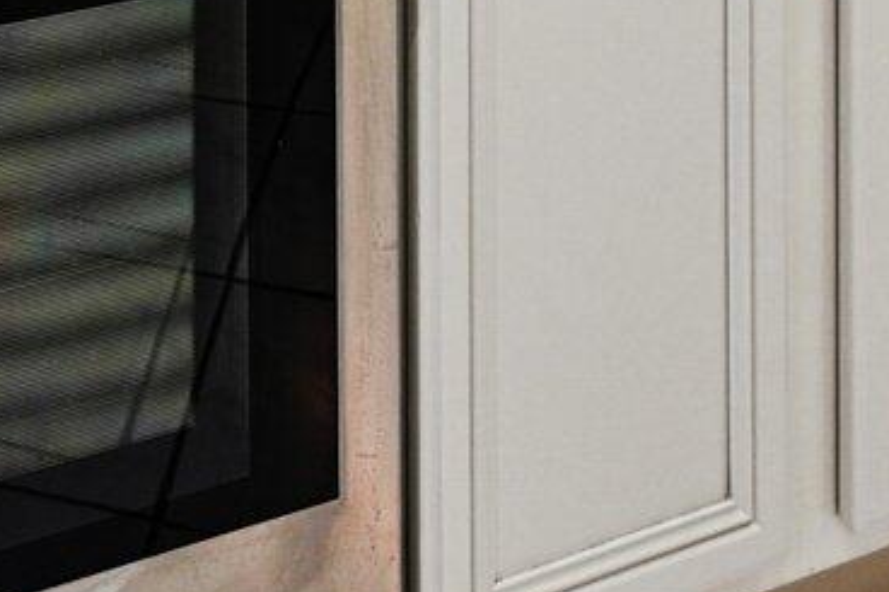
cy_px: -863
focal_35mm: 89
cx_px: -249
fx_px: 2197
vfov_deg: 12.1
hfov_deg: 20.9
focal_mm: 16
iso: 800
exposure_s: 1/13
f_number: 8
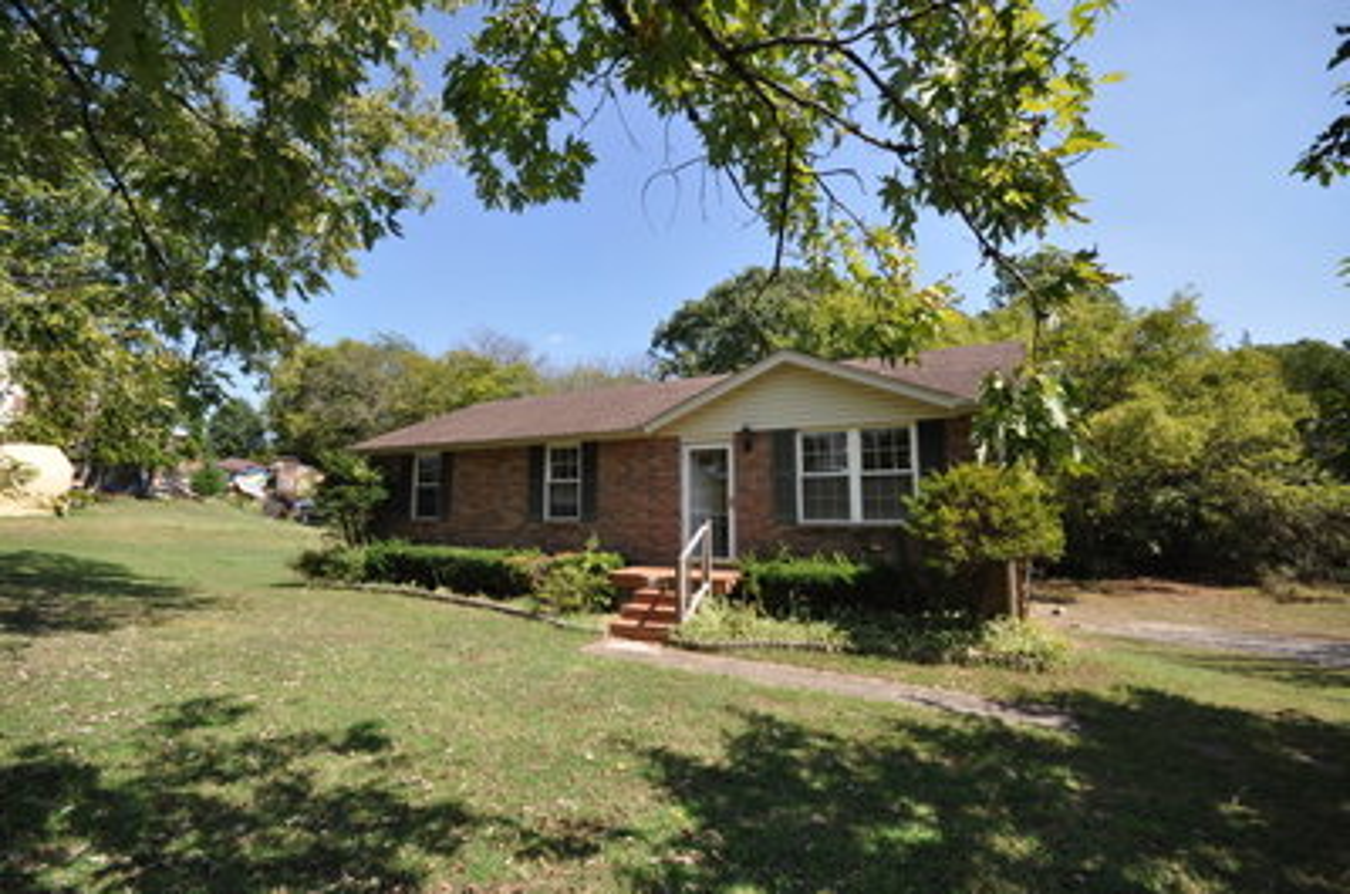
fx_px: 561
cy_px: 447
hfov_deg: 100.5
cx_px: 675
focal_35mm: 15
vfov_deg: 77.1
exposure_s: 1/250
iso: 200
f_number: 8
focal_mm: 10
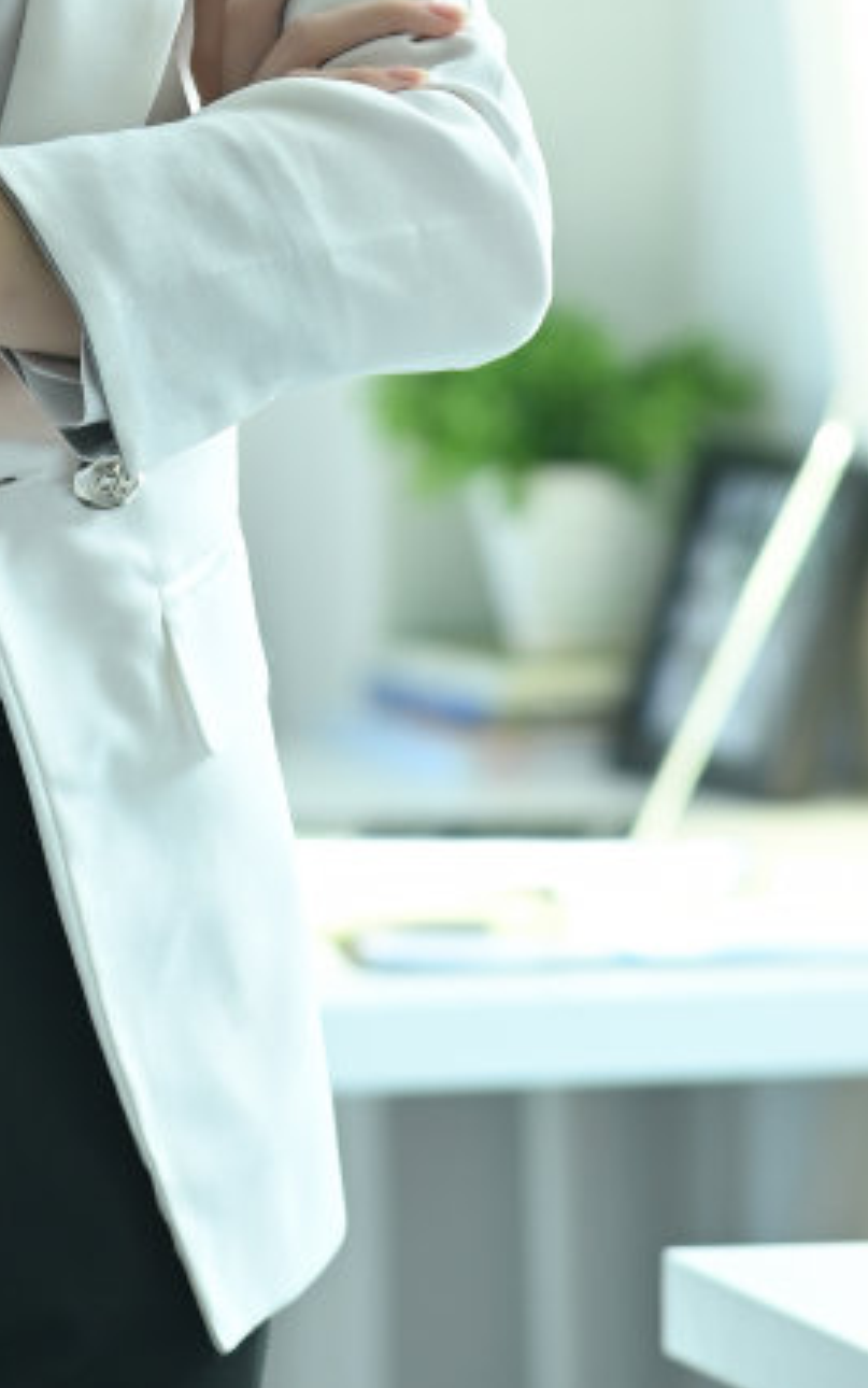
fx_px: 15054
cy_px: -788
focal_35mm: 398
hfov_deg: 3.3
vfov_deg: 5.2
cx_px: -147
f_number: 2.8
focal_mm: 105
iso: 400
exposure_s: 1/320
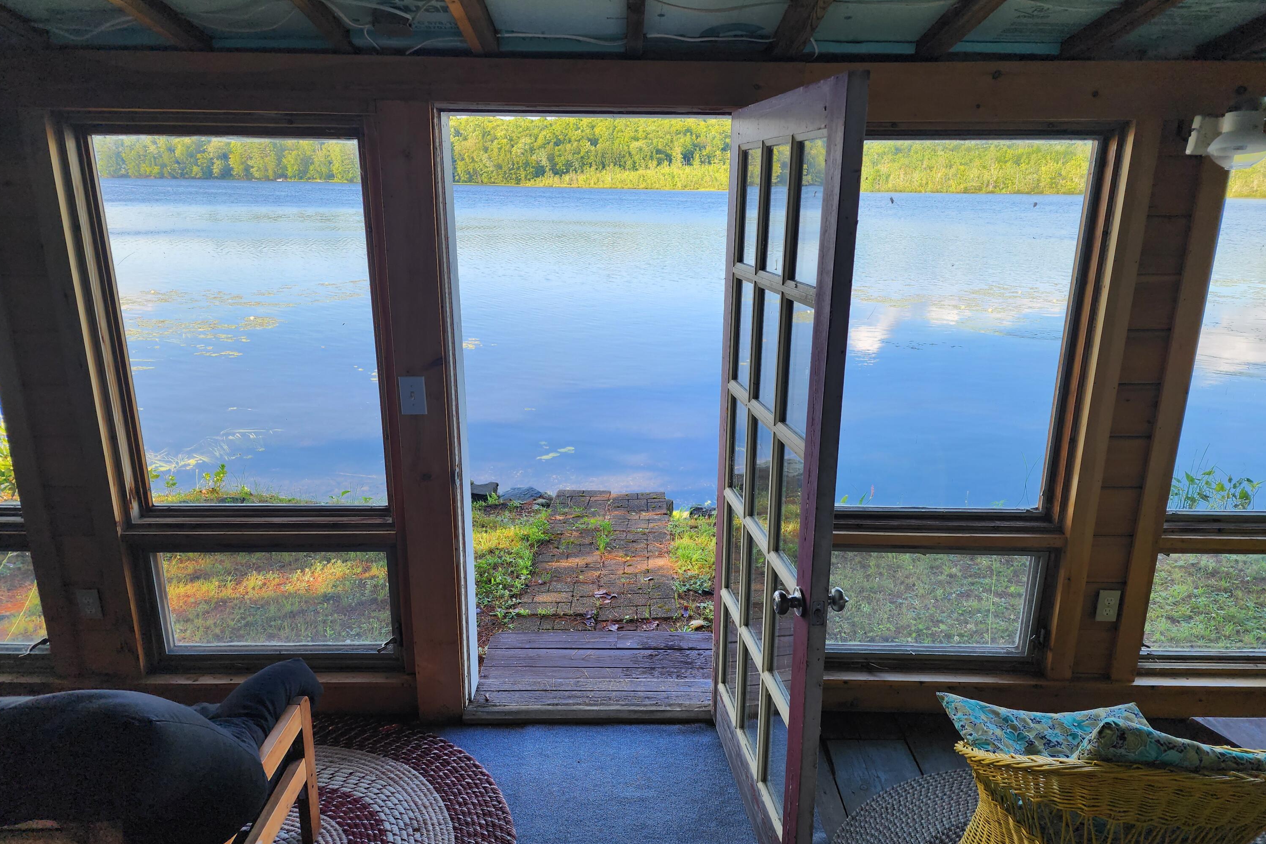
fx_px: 844
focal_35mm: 24
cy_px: 421
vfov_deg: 53.1
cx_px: 631
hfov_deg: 73.7
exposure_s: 1/180
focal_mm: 6.4
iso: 25
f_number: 1.8
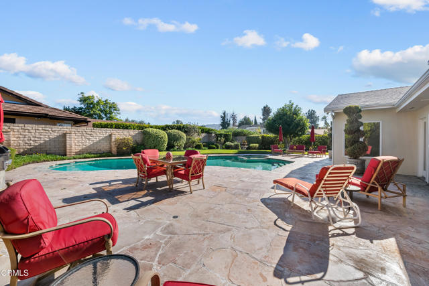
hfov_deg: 104.2
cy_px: 143
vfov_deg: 81.2
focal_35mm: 14
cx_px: 214
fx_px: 167
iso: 125
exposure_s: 1/400
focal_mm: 14
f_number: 9
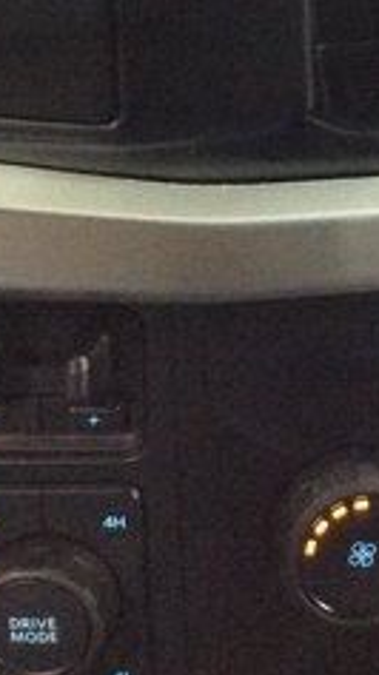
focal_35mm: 94
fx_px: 1682
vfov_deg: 22.0
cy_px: 37
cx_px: 507
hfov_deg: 12.4
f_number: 2.4
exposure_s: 1/15
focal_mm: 3.3
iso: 400
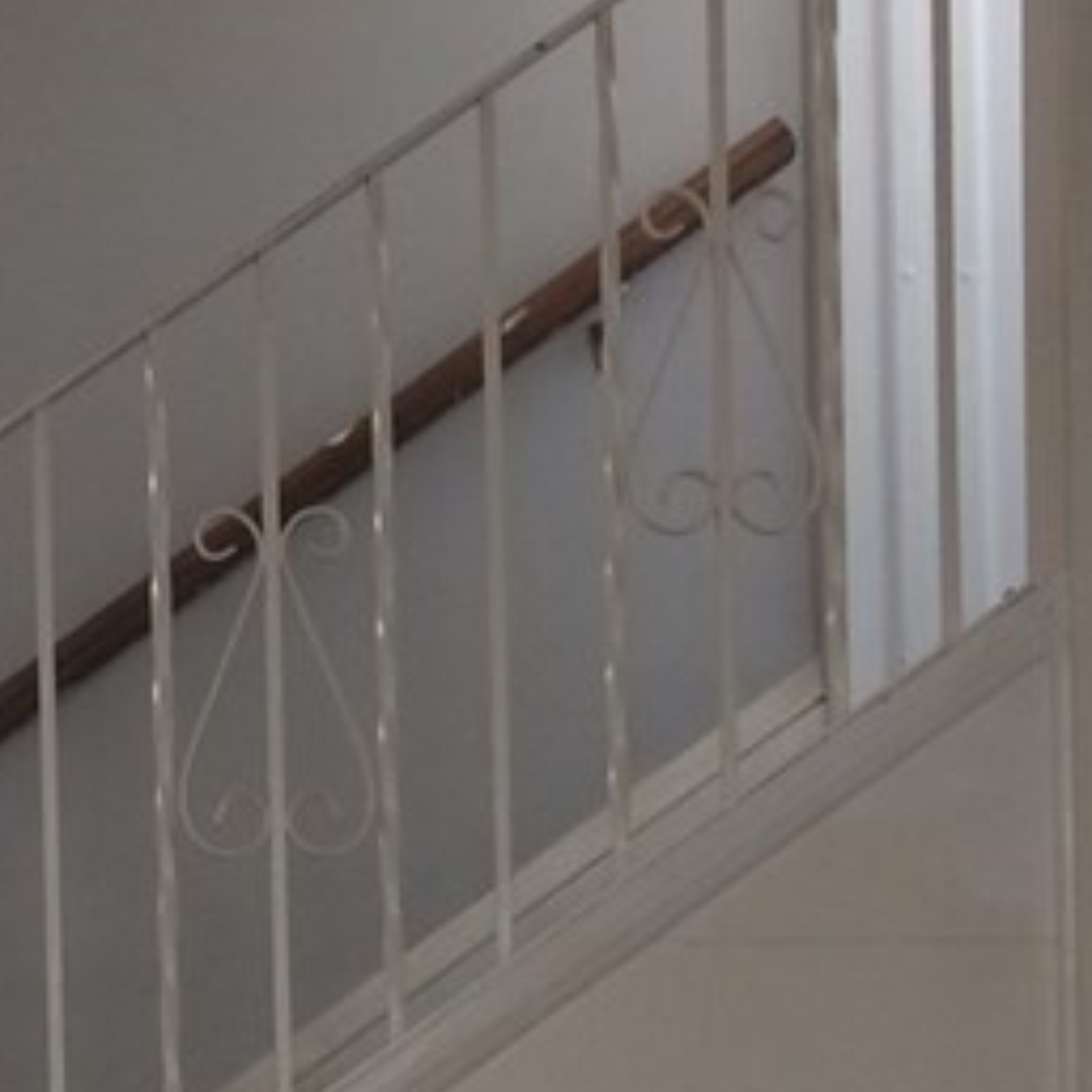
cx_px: -64
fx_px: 3640
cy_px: 1117
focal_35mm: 102
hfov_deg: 16.6
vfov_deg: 16.7
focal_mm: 4.15
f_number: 2.2
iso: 80
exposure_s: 1/30
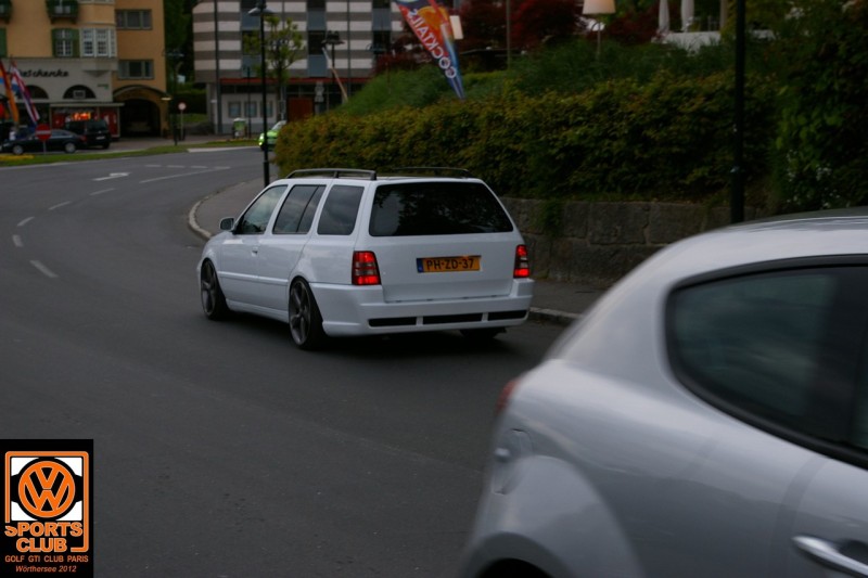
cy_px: 289
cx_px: 434
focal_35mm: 64
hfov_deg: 31.2
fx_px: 1555
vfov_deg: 21.1
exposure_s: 1/125
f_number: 6.7
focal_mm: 43
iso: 200
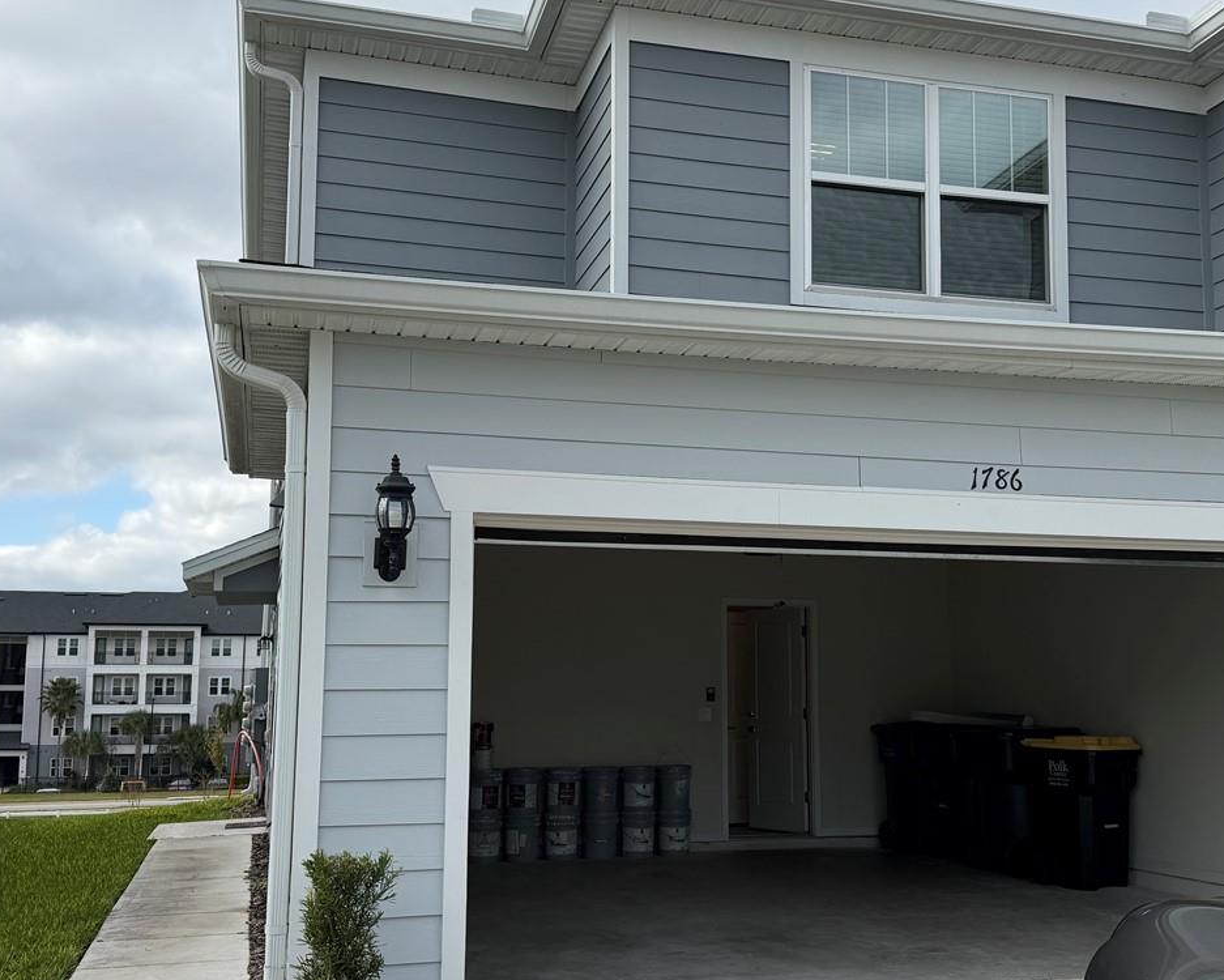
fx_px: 1449
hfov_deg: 45.7
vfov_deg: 37.3
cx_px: 699
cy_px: 502
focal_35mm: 40
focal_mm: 6.76
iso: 80
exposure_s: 1/4975
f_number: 1.78
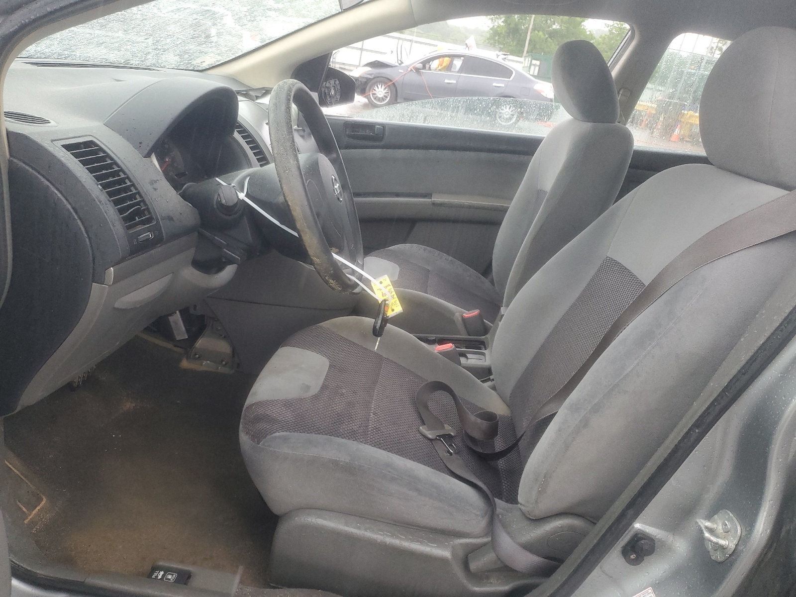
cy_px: 298
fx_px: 598
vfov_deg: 53.1
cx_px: 398
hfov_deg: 67.3
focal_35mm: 26
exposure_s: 1/60.2
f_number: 1.5
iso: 149
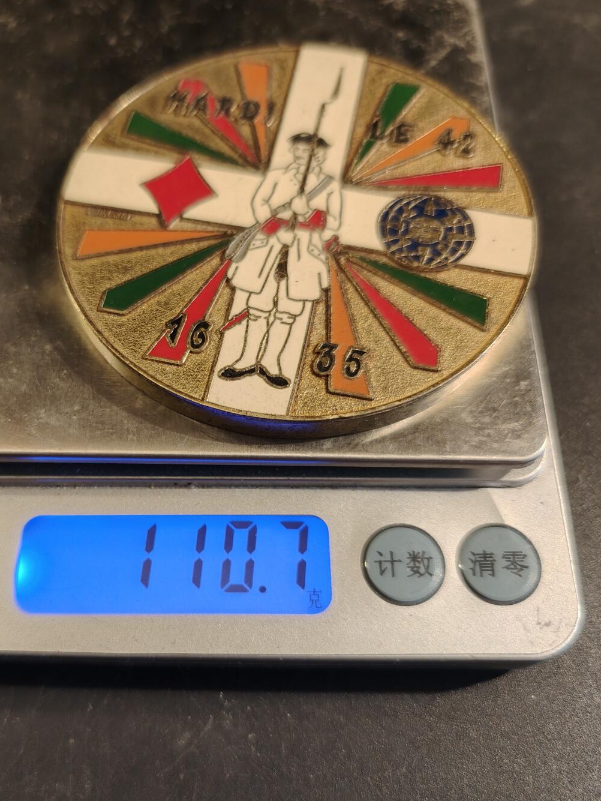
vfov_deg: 58.1
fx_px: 717
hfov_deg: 44.9
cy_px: 458
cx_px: 209
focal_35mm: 31
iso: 250
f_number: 1.6
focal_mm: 6.06
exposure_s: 1/100
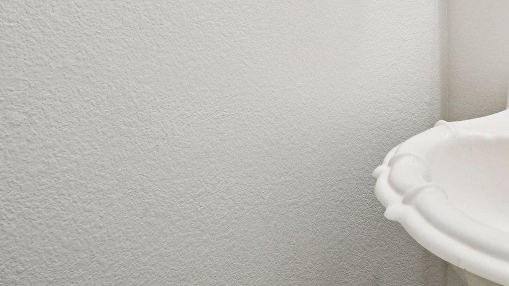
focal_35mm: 39
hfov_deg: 50.0
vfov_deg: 26.5
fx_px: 526
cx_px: 367
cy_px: -71
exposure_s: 1/10
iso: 400
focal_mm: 10
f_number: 8
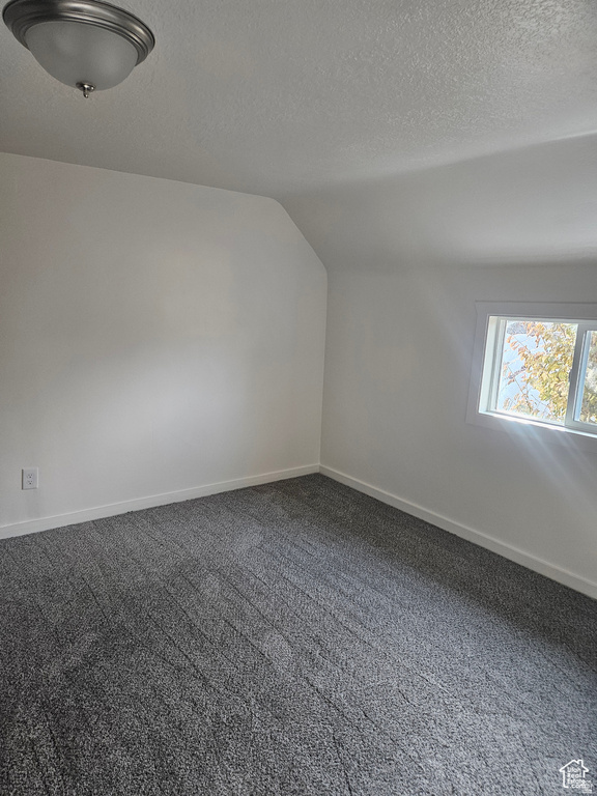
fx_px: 529
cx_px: 298
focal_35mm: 23
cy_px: 398
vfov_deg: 73.9
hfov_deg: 58.9
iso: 400
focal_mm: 5.4
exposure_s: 1/170
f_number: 1.8
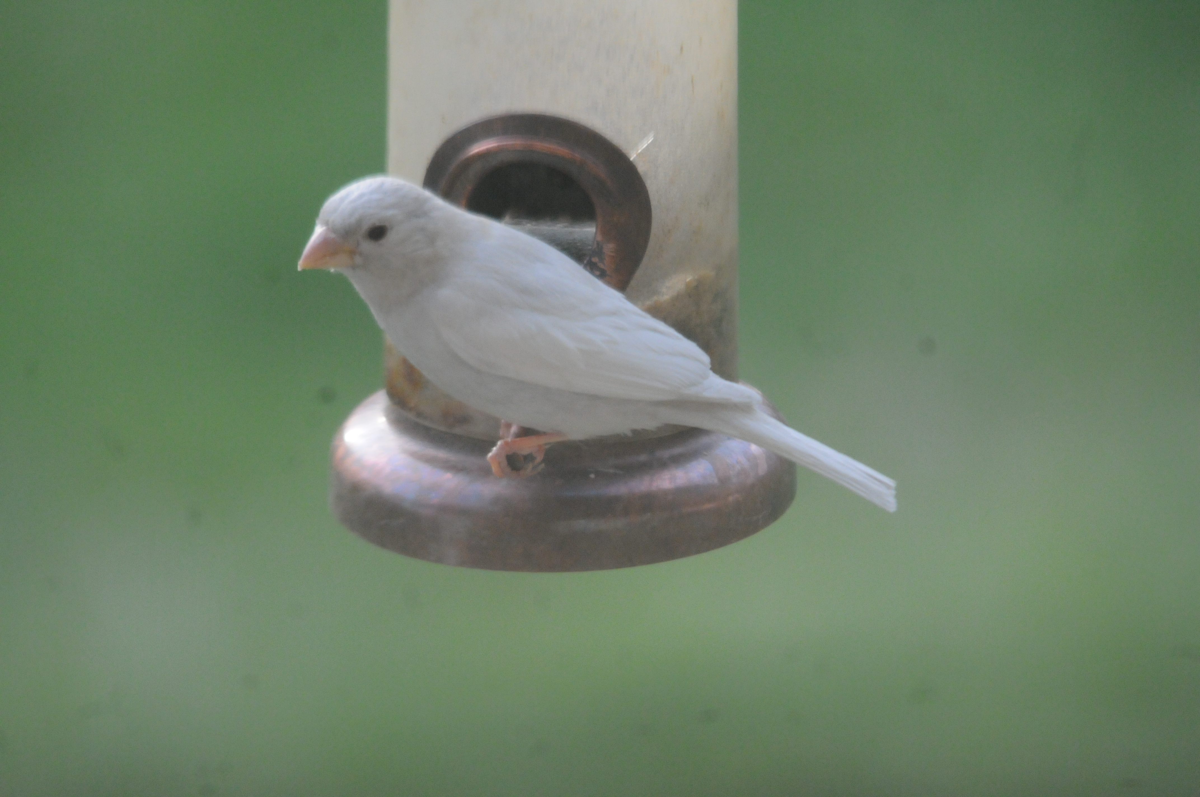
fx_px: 24969
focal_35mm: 750
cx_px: 600
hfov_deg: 2.8
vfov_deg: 1.8
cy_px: 398
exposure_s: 1/500
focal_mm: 500
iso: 2000
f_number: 8
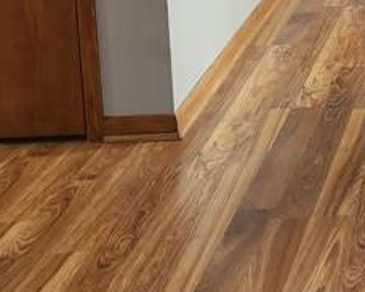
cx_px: 672
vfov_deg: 14.6
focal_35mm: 101
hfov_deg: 15.9
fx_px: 1090
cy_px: -80
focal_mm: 5.4
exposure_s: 1/120
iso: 160
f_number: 1.8
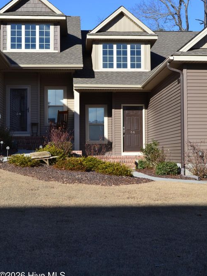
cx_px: 103
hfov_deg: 24.8
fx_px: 470
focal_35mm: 59
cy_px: 133
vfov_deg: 32.7
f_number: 10
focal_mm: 36
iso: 400
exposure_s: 1/320
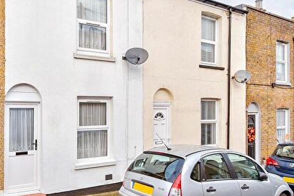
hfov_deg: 58.3
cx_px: 88
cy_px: 82
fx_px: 253
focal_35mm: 31
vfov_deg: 42.2
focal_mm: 12
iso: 160
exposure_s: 1/160
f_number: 6.3
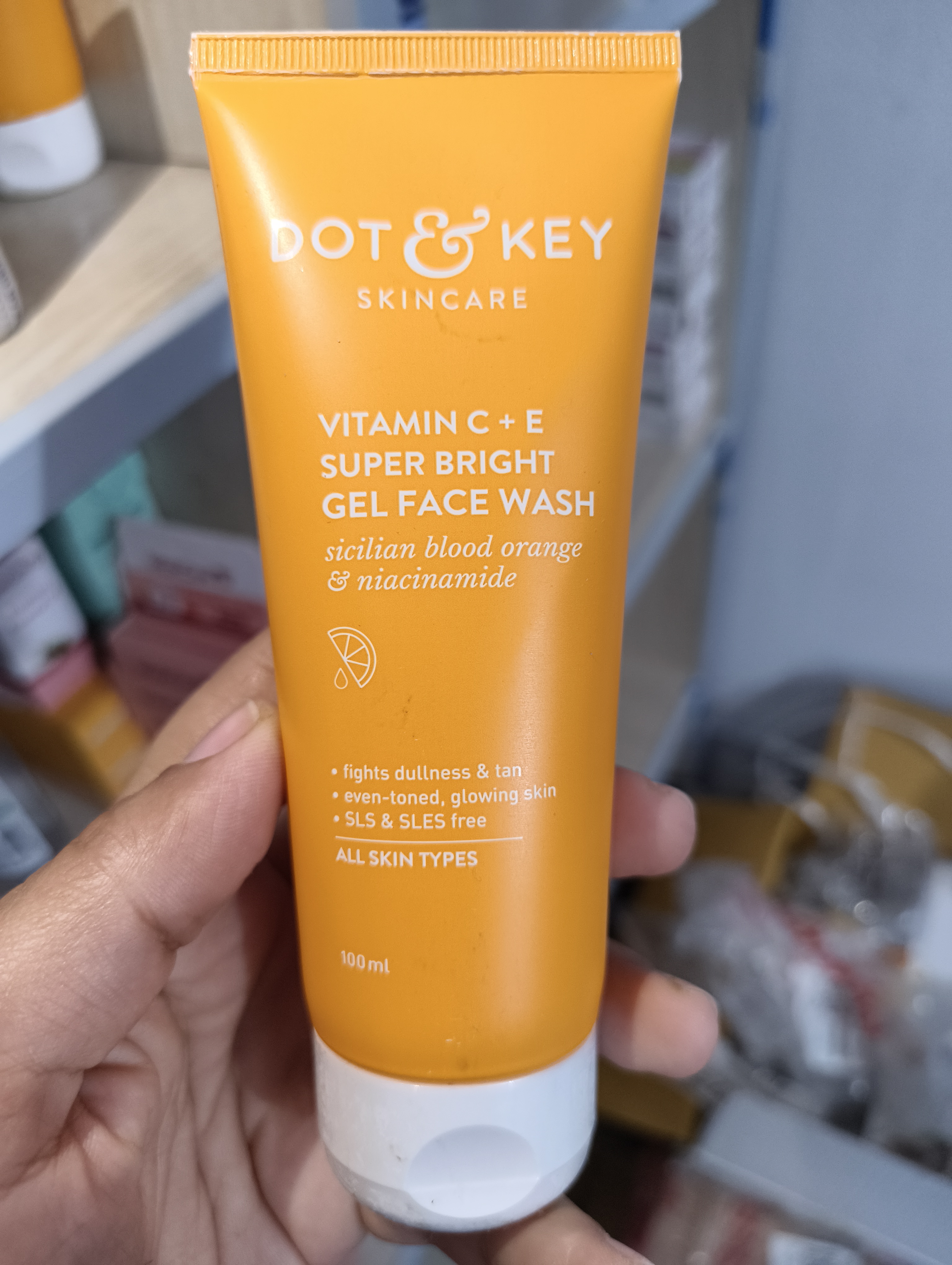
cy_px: 632
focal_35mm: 24
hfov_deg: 56.9
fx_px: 878
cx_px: 476
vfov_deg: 71.5
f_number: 1.87
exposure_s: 1/50
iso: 981
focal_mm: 5.56
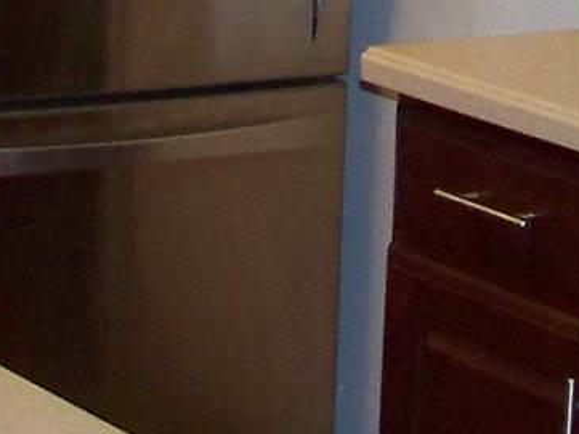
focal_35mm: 204
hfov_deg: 9.7
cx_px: 138
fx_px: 3413
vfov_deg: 7.1
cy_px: -271
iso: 200
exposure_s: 1/30
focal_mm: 5.85
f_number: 2.8
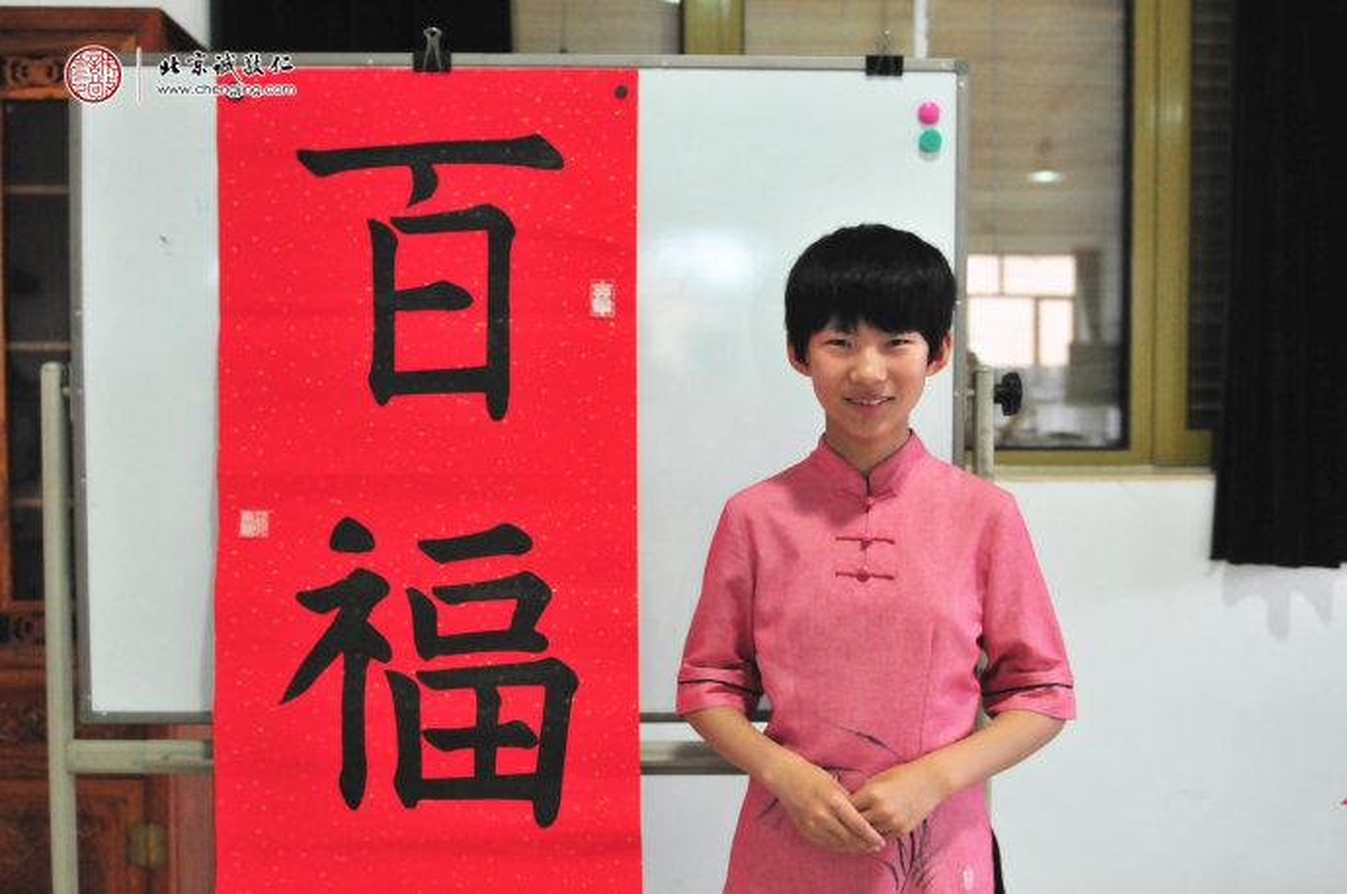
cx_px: 674
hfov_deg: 53.2
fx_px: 1345
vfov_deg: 36.8
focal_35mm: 36
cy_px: 447
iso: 1600
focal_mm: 24
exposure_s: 1/320
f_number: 2.8
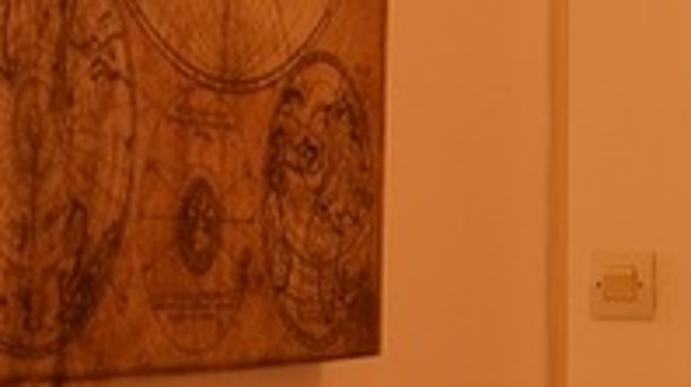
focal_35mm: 143
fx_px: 2618
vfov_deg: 8.5
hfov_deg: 14.6
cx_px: 778
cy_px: 155
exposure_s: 1/4
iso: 100
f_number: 3.5
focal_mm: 18
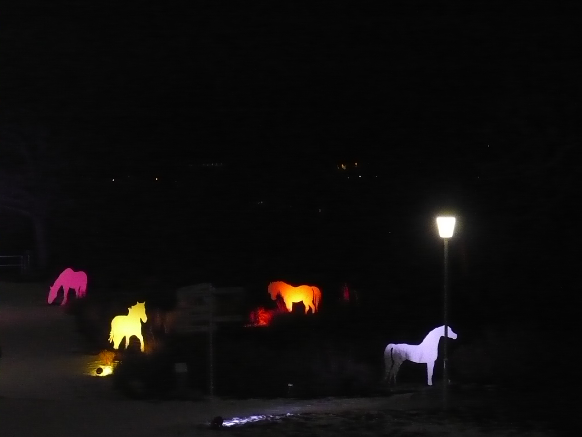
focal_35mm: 101
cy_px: 218
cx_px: 291
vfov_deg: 14.6
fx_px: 1698
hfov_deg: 19.4
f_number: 4.2
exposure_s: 1/30
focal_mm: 12.2
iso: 640
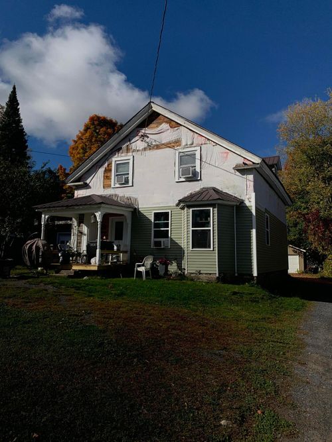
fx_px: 333
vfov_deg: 67.3
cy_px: 221
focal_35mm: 26
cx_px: 166
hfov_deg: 53.0
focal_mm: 4.25
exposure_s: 1/8696
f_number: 1.8
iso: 25
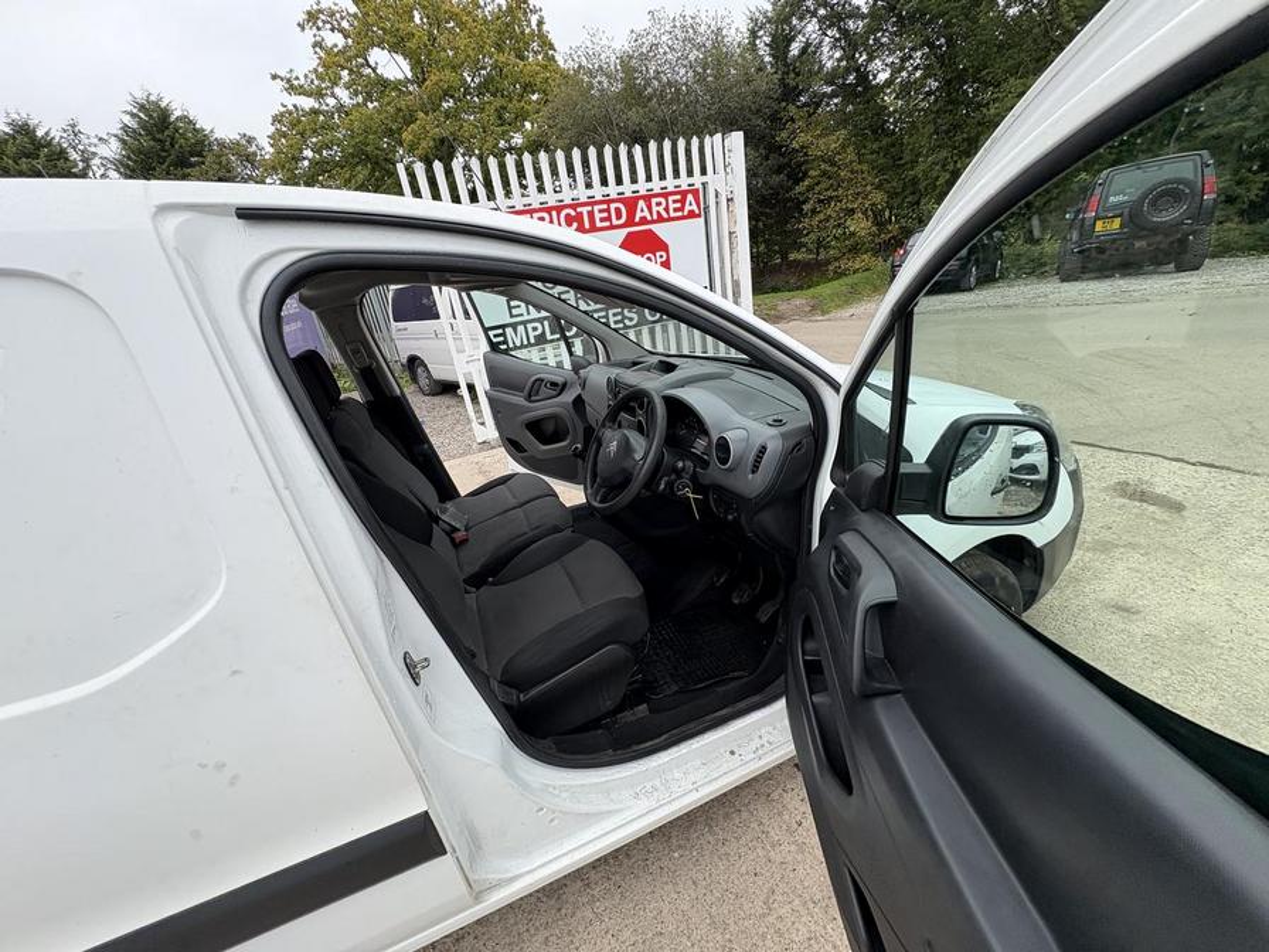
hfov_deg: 102.1
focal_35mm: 14
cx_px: 634
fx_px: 513
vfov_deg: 85.7
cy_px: 476
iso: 64
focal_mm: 2.22
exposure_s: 1/283
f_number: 2.2
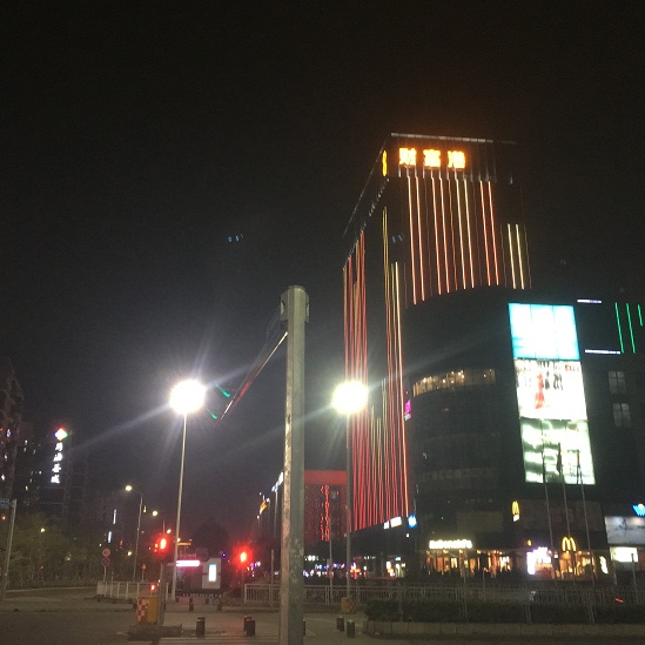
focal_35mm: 35
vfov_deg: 47.2
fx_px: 738
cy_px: 324
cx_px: 280
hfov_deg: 47.1
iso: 200
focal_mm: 4.15
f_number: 2.2
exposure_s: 1/17
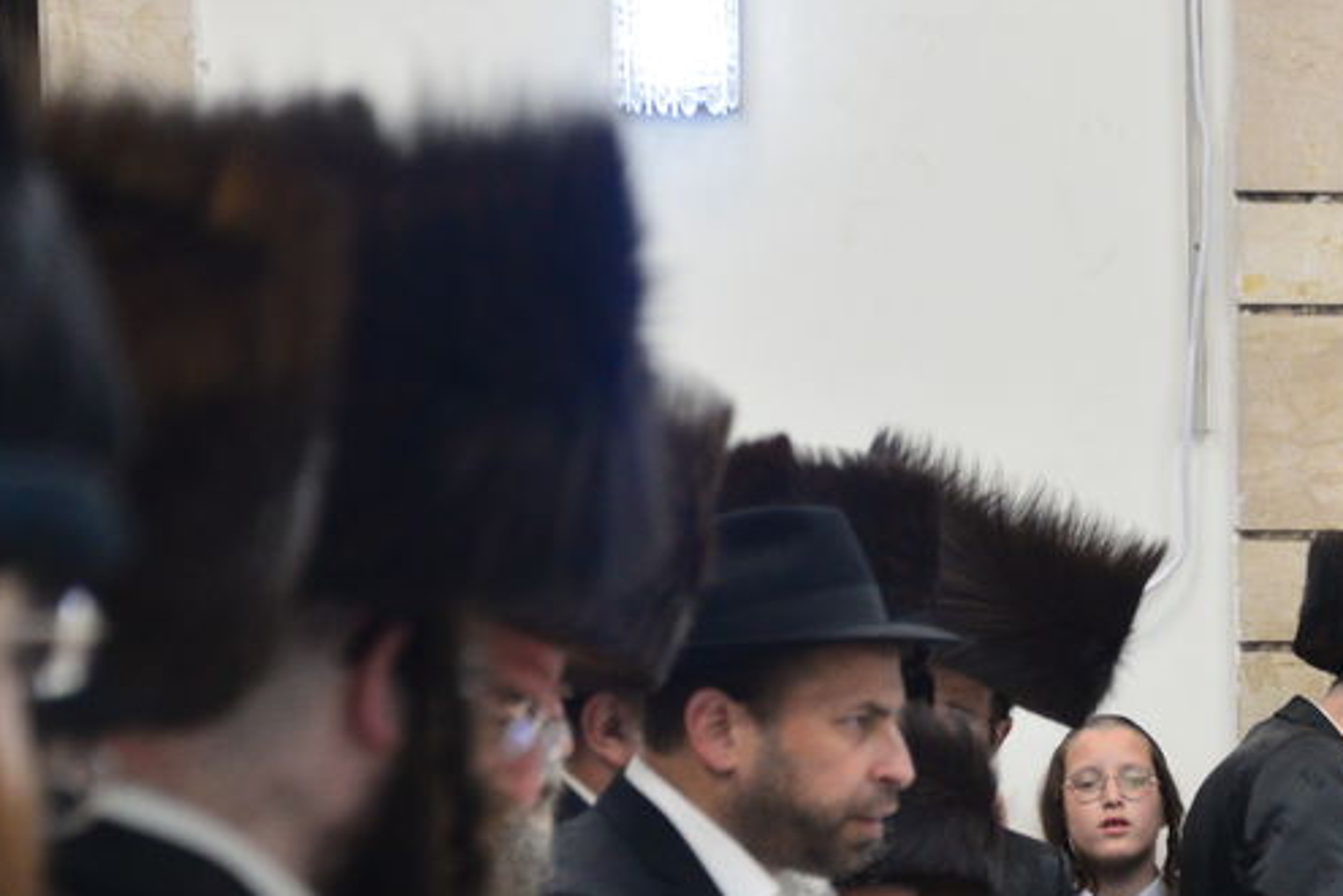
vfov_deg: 4.2
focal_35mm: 328
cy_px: 1043
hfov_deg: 6.2
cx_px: 1802
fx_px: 12235
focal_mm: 116
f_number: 5.6
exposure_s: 1/100
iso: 1600
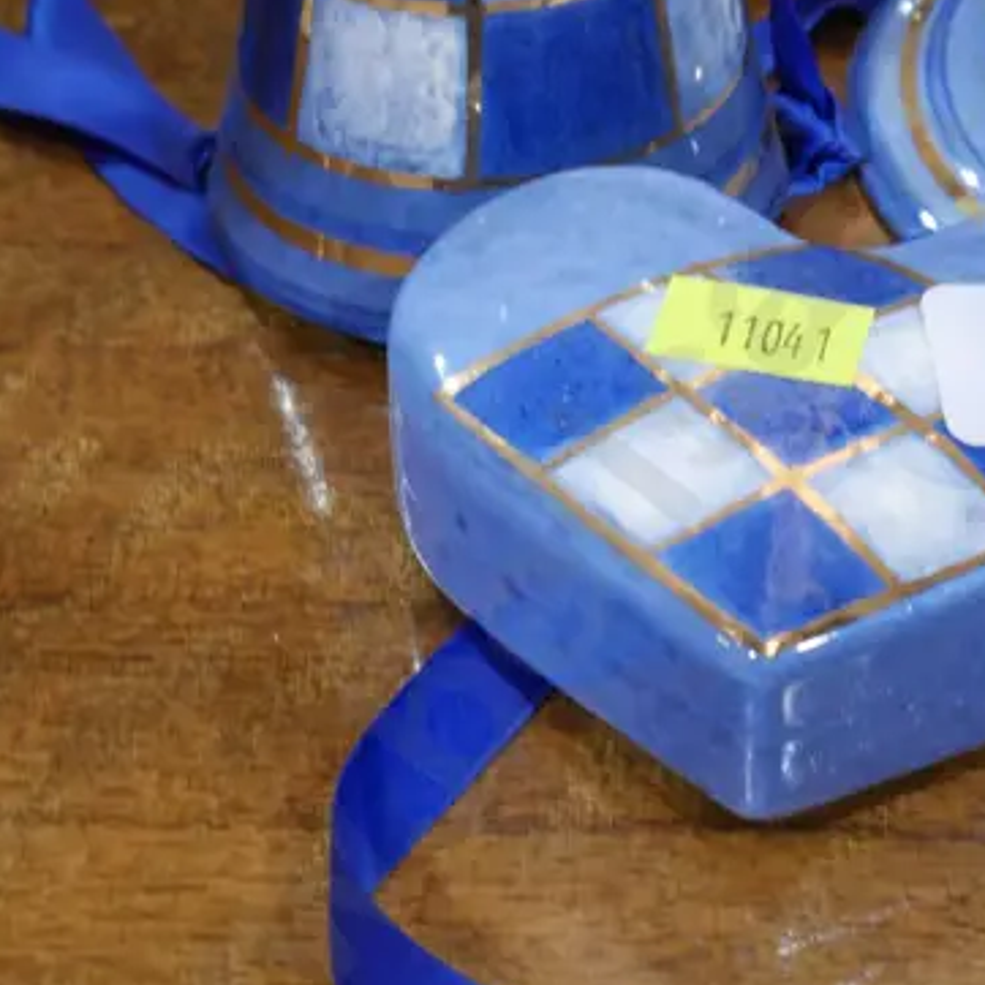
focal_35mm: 110
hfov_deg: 15.7
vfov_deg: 15.7
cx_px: 869
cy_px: 174
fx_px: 3541
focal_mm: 22
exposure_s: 1/60
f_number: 4.7
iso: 500
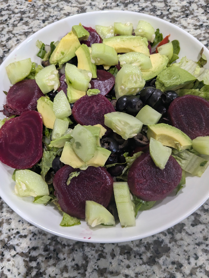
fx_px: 217
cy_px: 139
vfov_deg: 65.3
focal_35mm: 27
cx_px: 104
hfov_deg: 51.4
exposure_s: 1/120
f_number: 1.73
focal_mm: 4.38
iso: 554
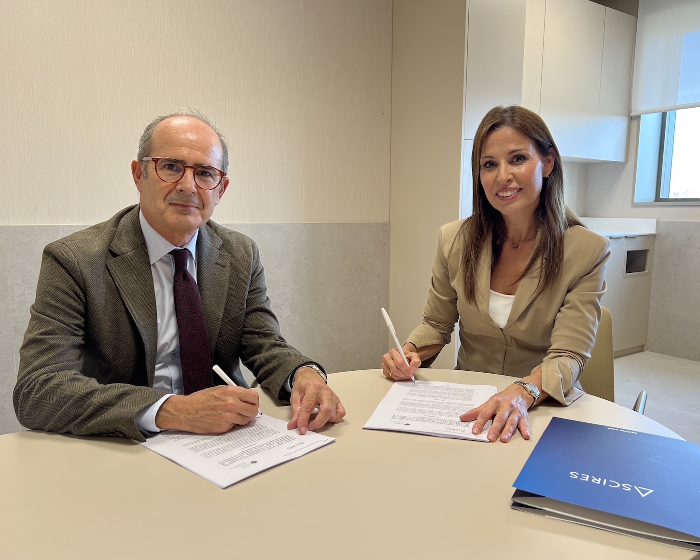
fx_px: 580
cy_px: 289
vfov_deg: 51.5
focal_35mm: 28
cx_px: 368
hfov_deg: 62.2
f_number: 1.5
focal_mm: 5.7
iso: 64
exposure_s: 1/100
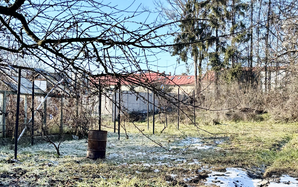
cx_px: 181
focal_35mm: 58
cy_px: 98
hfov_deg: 35.0
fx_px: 471
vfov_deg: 22.4
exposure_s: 1/1103
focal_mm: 5.96
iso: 50
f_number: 1.6
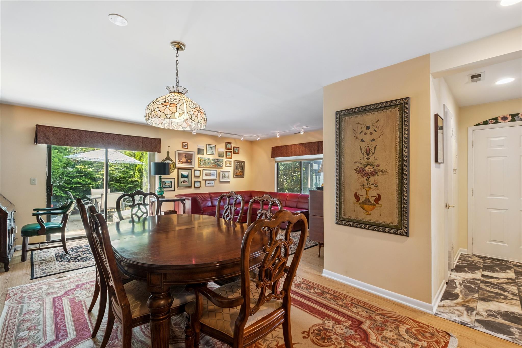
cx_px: 261
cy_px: 174
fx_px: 217
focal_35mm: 15
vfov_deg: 77.3
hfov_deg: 100.4
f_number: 9
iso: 320
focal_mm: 10
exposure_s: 1/4
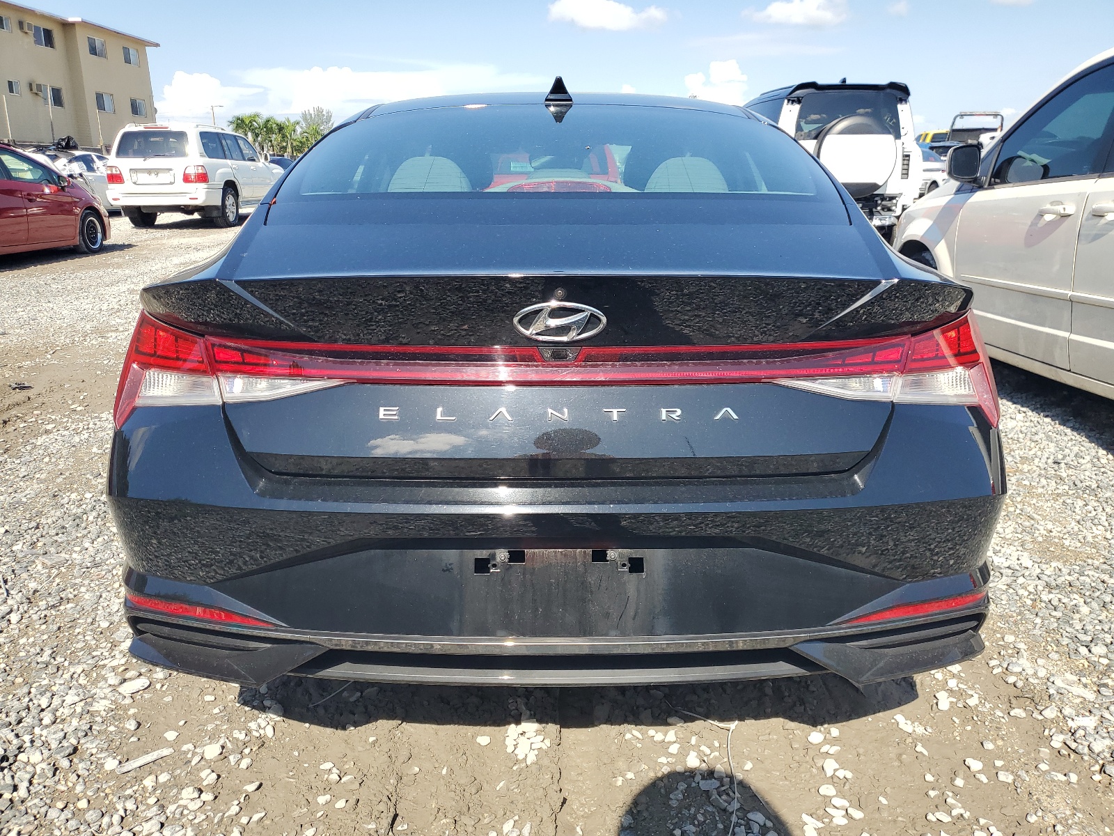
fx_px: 837
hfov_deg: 67.3
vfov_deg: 53.1
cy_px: 418
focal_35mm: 26
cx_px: 557
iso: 50
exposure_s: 1/1667
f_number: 1.5
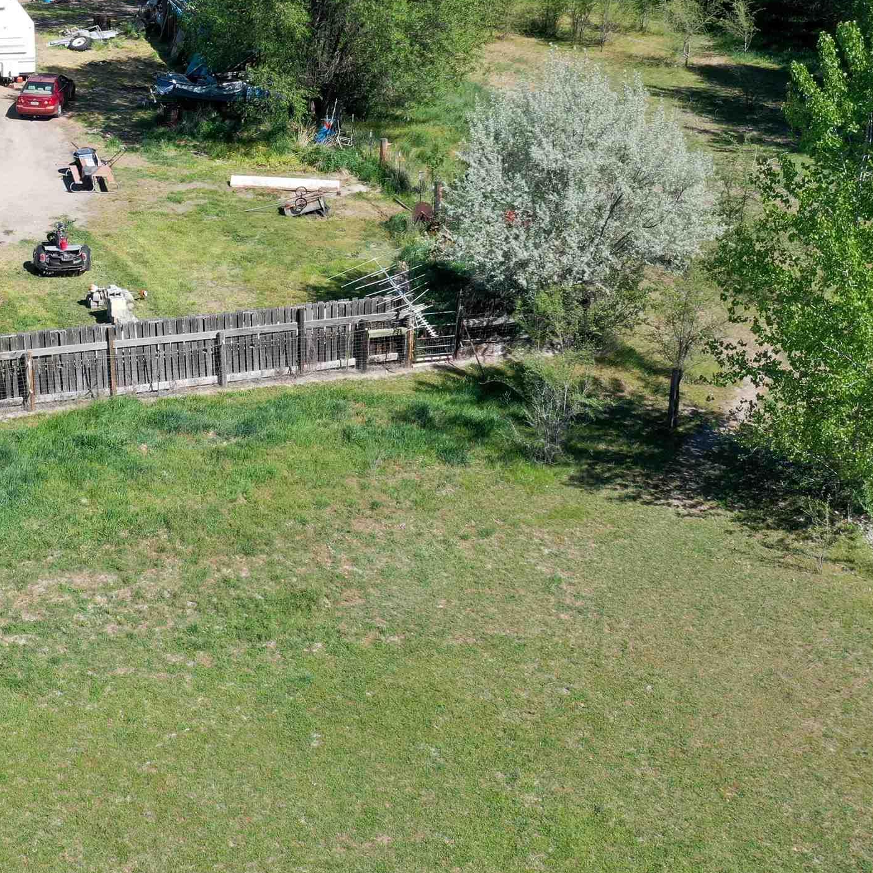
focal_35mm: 52
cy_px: 251
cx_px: 127
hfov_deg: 31.6
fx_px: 1484
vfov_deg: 32.3
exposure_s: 1/320
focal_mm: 10.26
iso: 100
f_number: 5.6
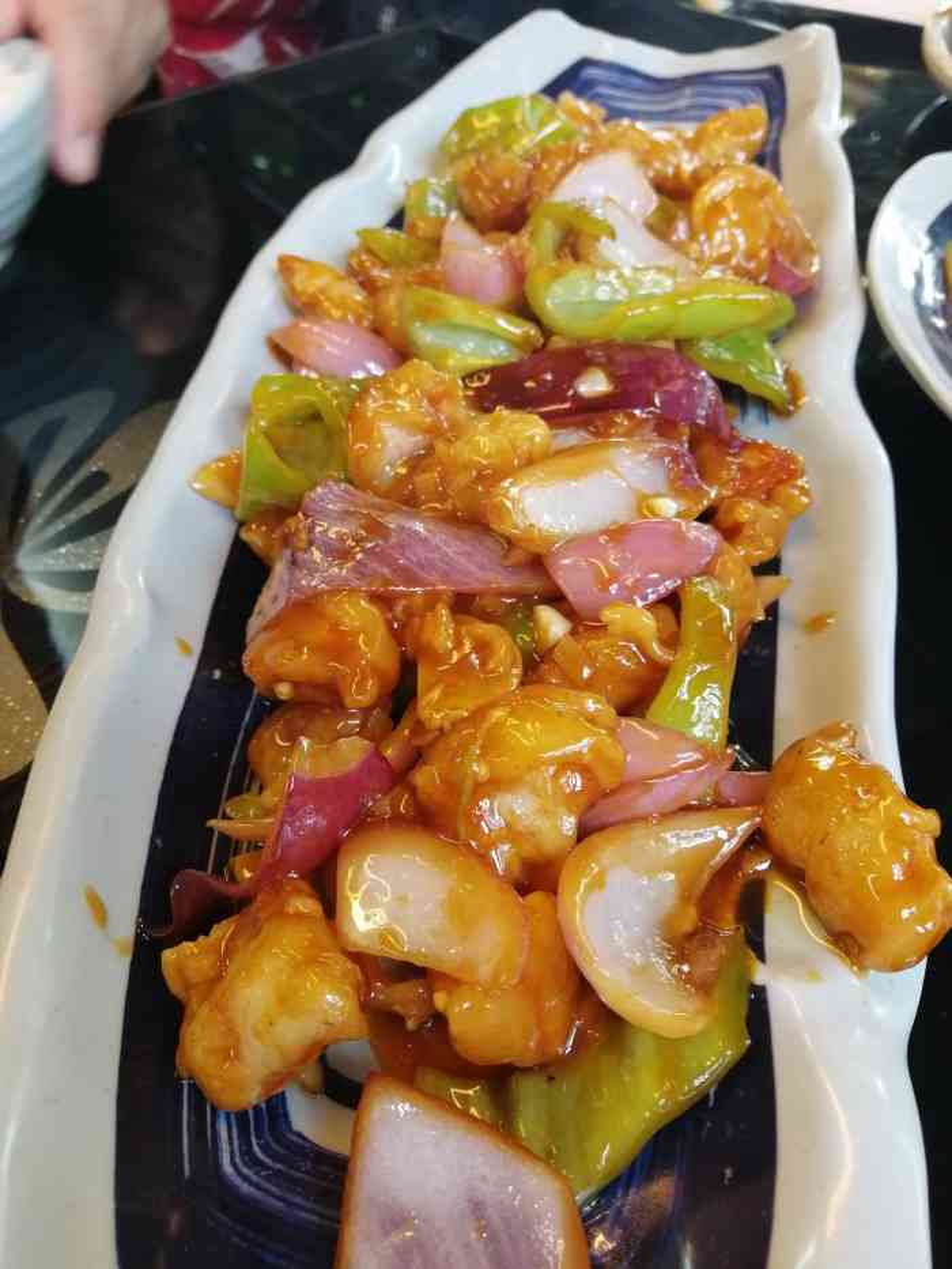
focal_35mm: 27
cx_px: 476
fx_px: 990
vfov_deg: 65.3
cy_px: 634
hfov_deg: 51.4
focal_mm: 3.95
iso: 160
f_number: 2.2
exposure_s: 1/33.3
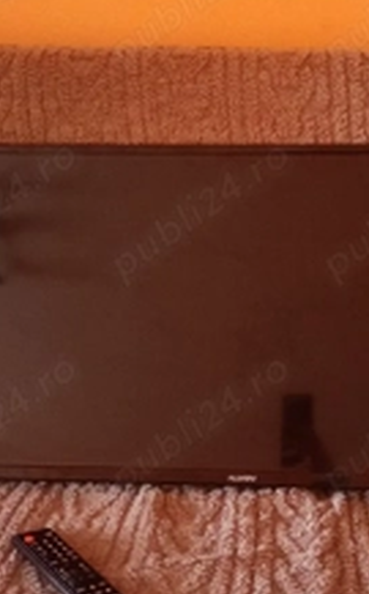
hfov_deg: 27.1
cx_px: 254
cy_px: 244
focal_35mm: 47
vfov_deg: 42.5
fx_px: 759
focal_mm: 5.24
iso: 2125
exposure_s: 1/20
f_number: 1.7
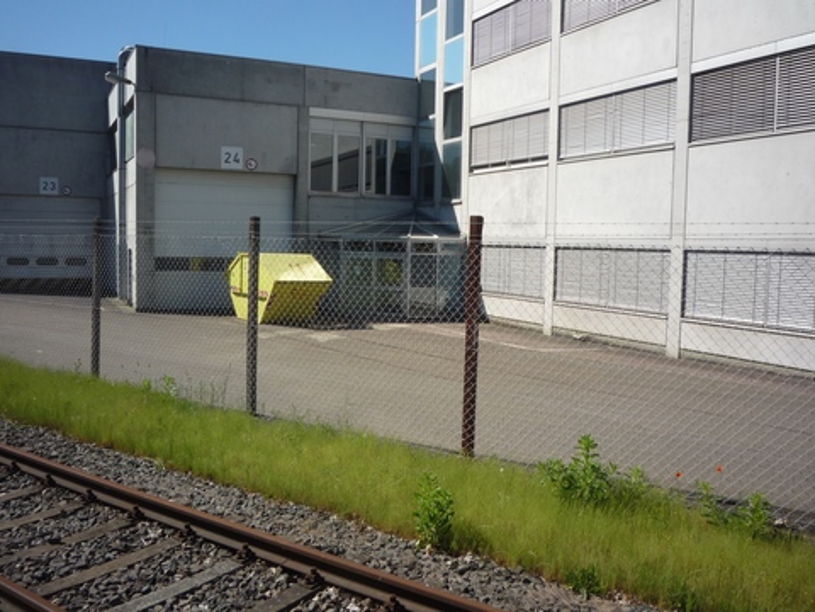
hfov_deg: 56.8
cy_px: 306
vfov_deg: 44.2
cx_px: 408
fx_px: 753
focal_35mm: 32
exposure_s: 1/400
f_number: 5.6
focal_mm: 5.2
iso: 100
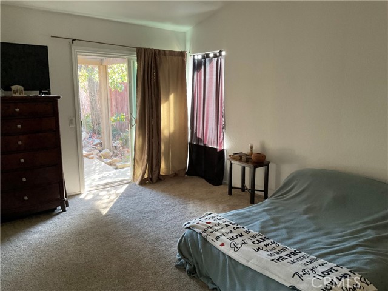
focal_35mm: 29
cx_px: 194
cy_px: 146
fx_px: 325
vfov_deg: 48.2
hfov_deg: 61.7
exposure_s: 1/60
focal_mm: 3
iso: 200
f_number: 1.8
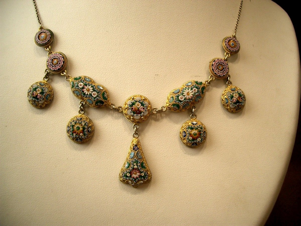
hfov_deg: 52.6
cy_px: 113
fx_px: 304
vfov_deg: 40.7
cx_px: 150
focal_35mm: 35
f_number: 2.6
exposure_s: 1/60
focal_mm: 5.8
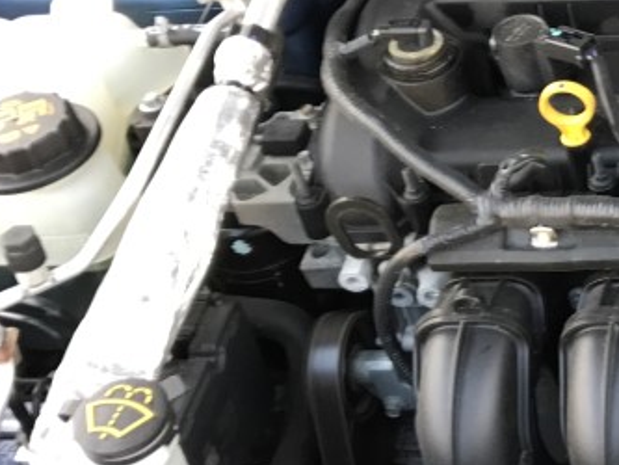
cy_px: 115
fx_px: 1538
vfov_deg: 17.1
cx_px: 924
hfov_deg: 19.8
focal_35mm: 86
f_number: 1.8
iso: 40
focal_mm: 3.99
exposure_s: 1/100
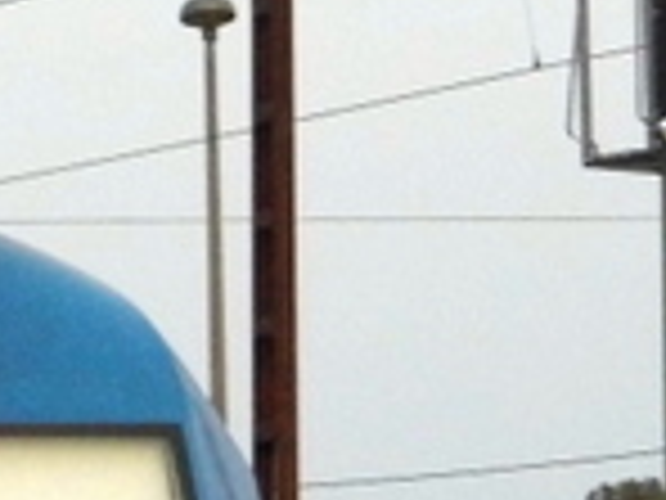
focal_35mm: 573
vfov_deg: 2.6
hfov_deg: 3.4
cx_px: -468
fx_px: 11024
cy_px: 784
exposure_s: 1/663
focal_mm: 19
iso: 400
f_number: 4.5
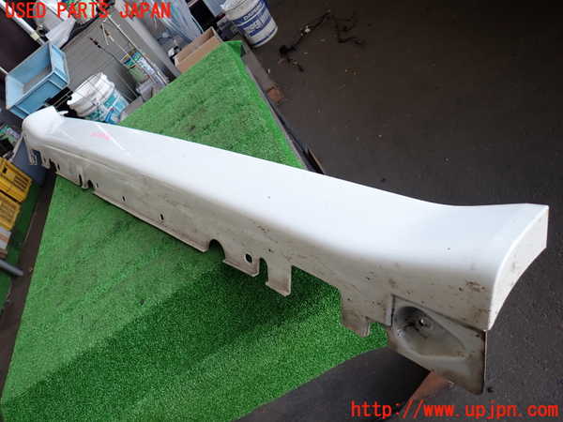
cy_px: 211
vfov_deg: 54.9
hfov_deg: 69.4
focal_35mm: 25
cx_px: 282
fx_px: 407
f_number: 2
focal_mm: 4.5
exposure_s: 1/80
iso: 100
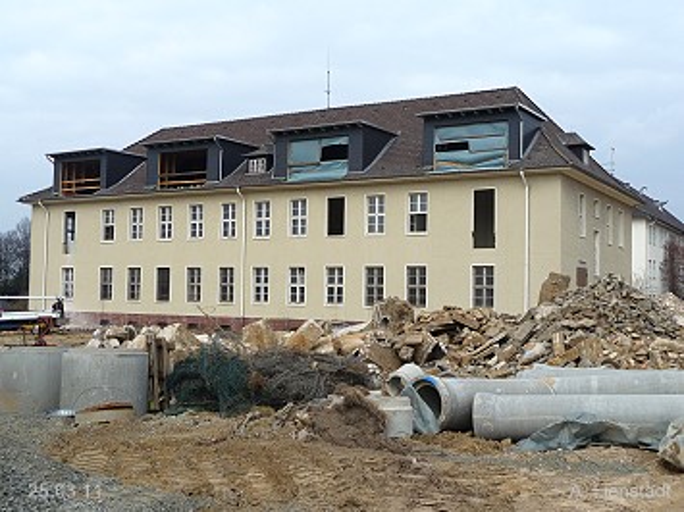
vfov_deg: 33.6
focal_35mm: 43
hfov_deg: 43.9
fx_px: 849
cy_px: 256
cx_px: 342
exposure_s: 1/800
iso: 100
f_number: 4
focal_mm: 7.1
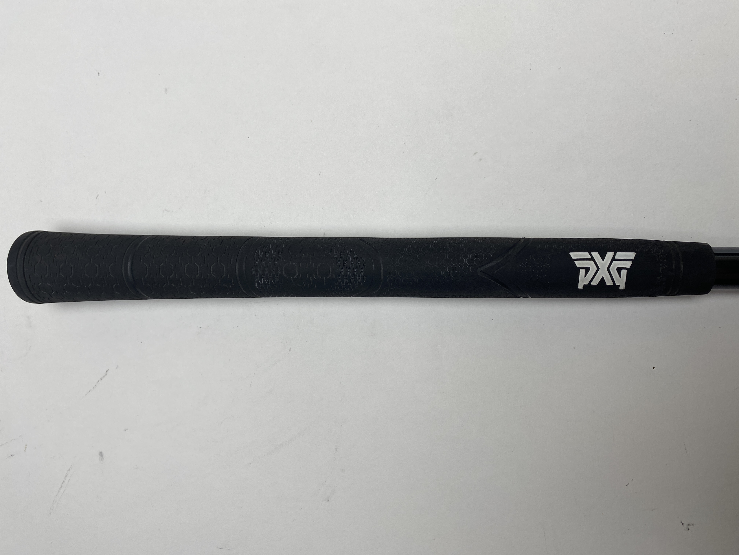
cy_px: 278
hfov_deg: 67.3
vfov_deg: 53.1
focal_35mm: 26
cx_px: 370
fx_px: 555
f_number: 1.8
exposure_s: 1/418
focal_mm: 4.25
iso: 32
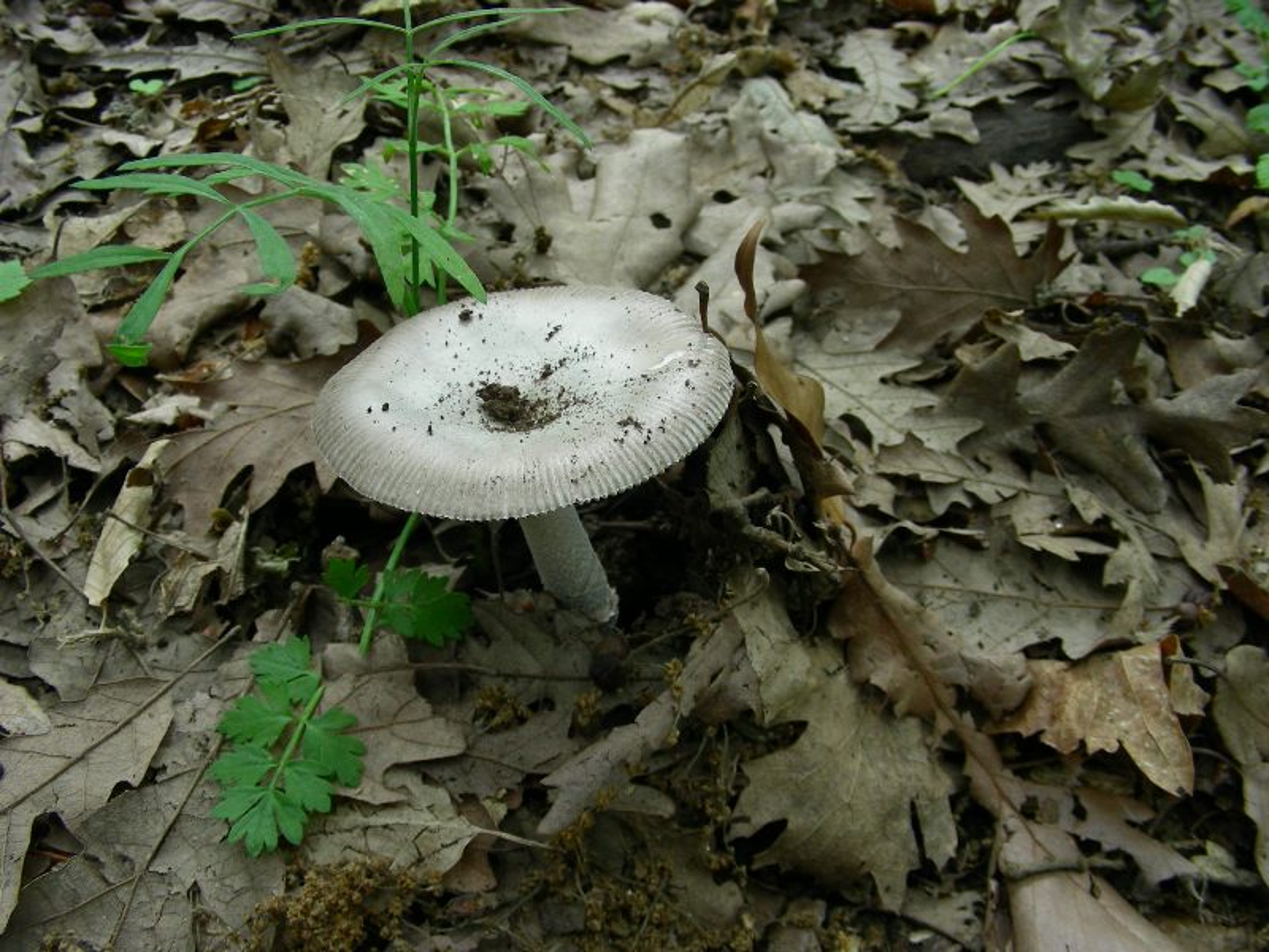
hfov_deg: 49.0
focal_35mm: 38
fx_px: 1393
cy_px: 476
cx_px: 634
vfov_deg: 37.7
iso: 50
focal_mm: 6.3
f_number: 3.5
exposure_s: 1/27.1
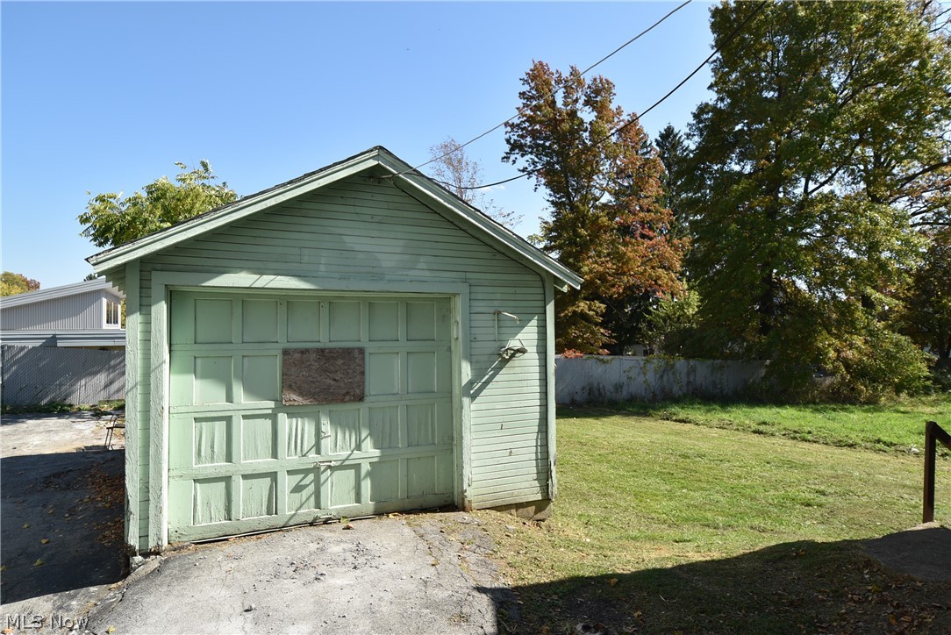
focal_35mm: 22
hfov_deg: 77.3
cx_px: 476
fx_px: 595
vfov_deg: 56.2
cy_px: 318
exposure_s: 1/200
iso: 100
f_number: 7.1
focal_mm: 15
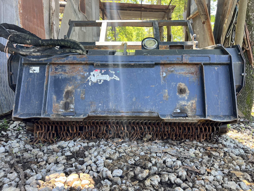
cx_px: 127
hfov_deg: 67.3
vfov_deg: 53.1
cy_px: 96
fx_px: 191
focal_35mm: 26
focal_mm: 5.7
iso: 50
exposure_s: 1/171
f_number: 1.5
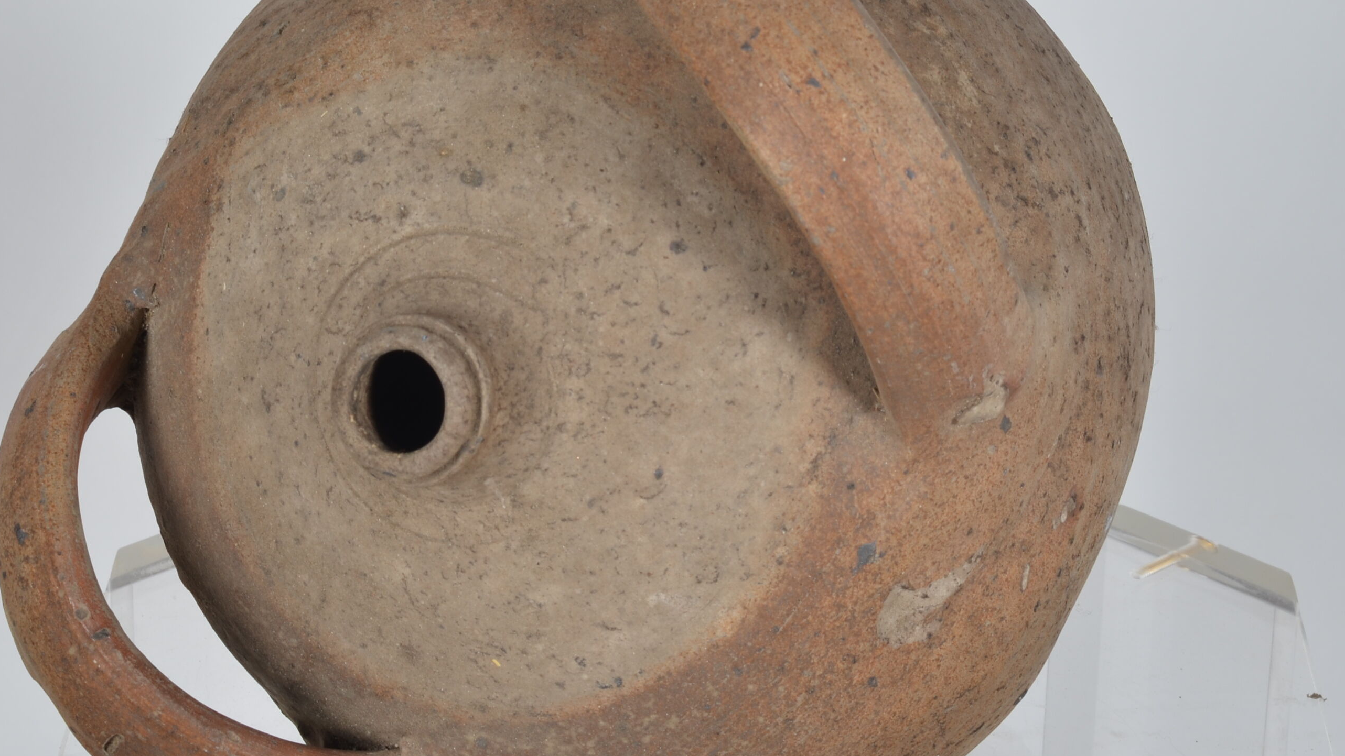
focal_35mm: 113
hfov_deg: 18.9
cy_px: 326
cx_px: 695
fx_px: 4030
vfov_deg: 10.7
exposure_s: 1/125
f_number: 14
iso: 100
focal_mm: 50
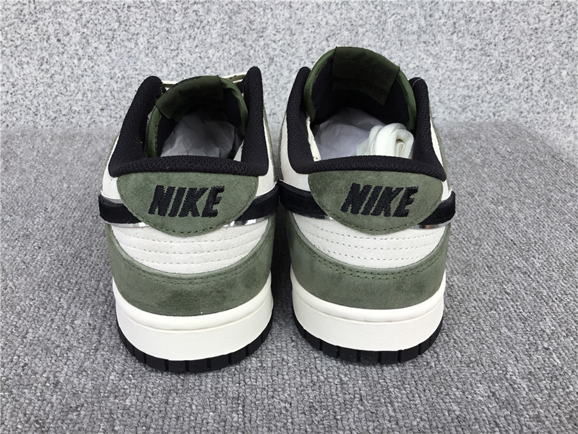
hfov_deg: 58.4
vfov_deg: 45.4
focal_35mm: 31
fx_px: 518
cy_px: 217
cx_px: 289
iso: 25
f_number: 2.4
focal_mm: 3.3
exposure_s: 1/295
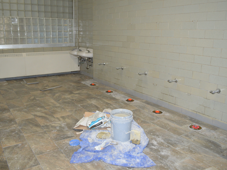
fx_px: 197
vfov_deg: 46.8
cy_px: 85
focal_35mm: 30
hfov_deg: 60.0
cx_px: 117
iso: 800
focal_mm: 18
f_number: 3.5
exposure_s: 1/60
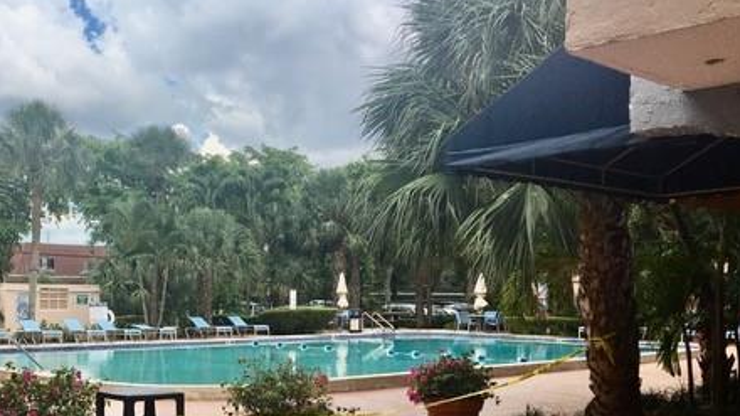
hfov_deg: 43.6
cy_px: 337
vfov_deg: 25.5
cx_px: 212
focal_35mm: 46
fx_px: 902
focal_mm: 4.15
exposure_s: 1/1148
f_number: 2.2
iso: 25
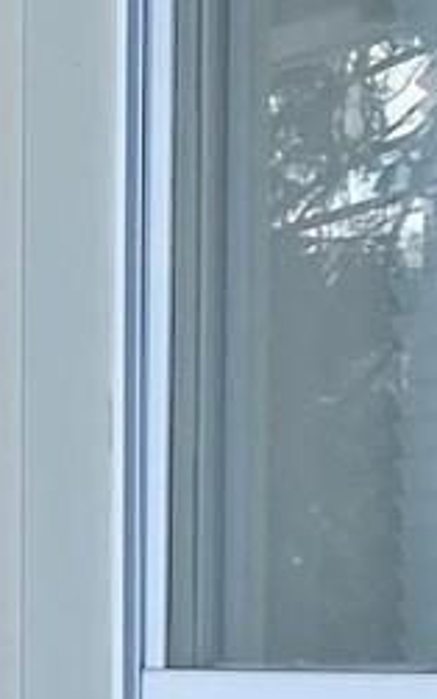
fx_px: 4285
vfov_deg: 9.1
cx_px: -521
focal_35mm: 225
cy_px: 1025
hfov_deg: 5.7
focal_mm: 4.25
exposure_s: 1/715
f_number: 1.8
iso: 32
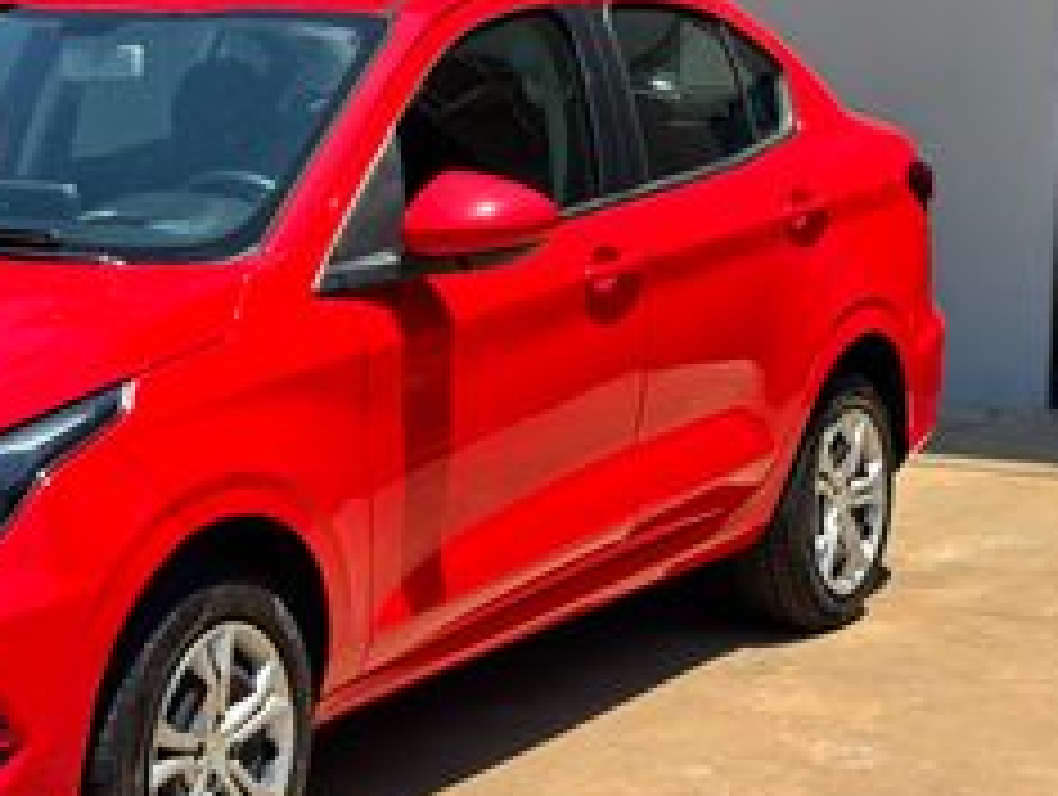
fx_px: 2939
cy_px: 432
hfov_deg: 20.1
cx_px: 131
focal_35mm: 96
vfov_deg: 15.4
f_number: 1.78
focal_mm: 6.76
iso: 64
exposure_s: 1/3425
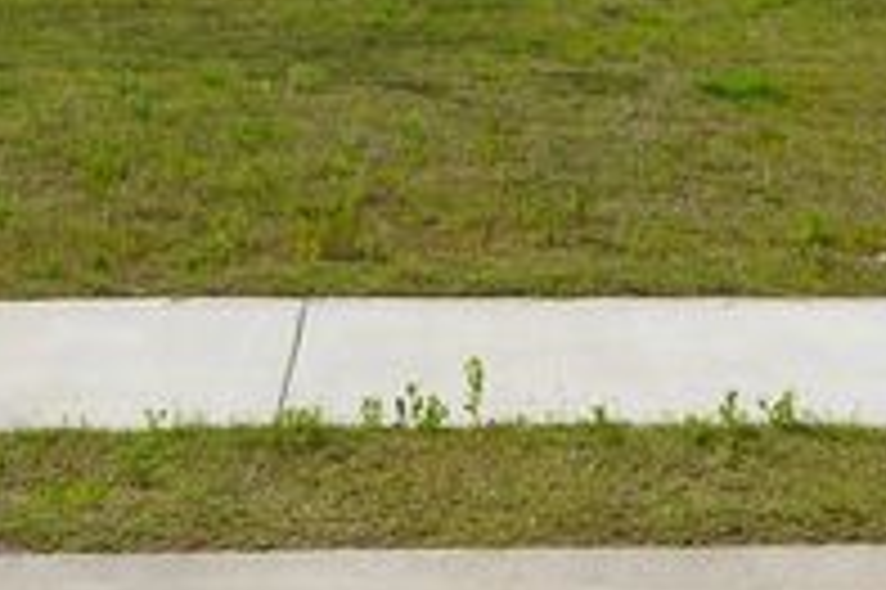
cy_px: -119
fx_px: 1869
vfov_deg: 17.1
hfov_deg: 26.7
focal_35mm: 76
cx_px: 468
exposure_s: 1/200
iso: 100
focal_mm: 30
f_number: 10
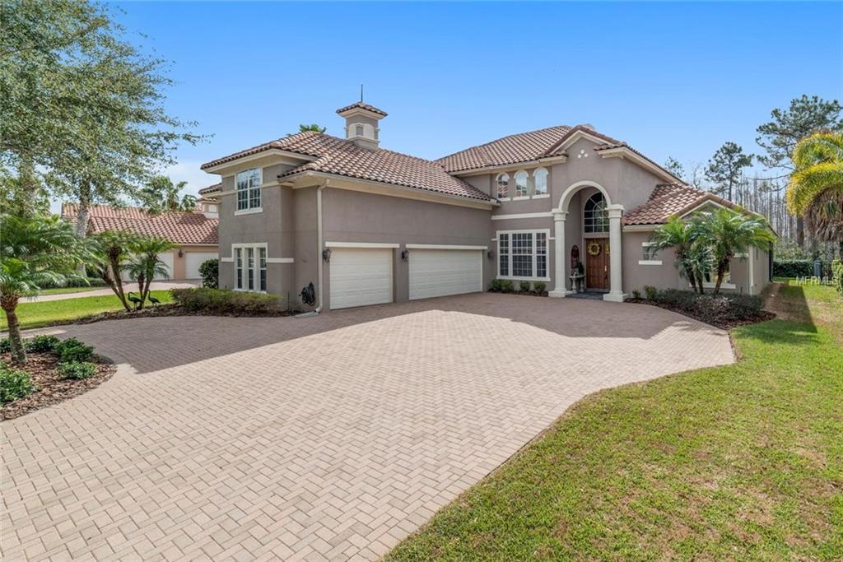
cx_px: 422
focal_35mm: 14
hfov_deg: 104.2
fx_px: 328
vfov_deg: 81.2
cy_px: 281
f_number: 8
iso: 250
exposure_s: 1/800
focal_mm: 14
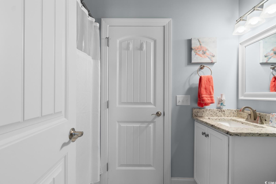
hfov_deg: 100.4
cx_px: 138
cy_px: 92
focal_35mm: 15
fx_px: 115
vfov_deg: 77.3
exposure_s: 1/3
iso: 100
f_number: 4.5
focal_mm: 10
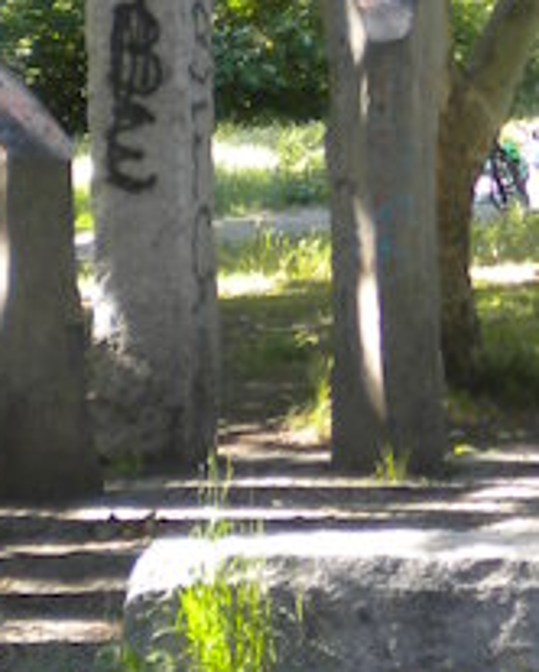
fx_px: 3285
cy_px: -52
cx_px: 445
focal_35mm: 165
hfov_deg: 9.4
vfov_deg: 11.5
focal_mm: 6.3
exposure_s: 1/69.3
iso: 80
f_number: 3.1
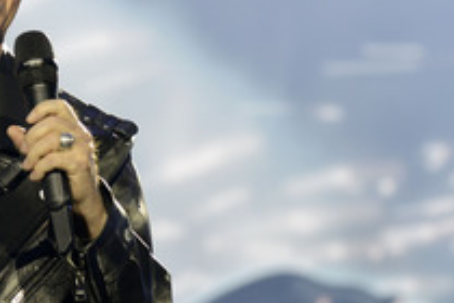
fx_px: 2837
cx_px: 75
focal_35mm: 225
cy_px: 126
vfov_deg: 6.1
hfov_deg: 9.1
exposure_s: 1/640
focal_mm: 105
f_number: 4.5
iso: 1250
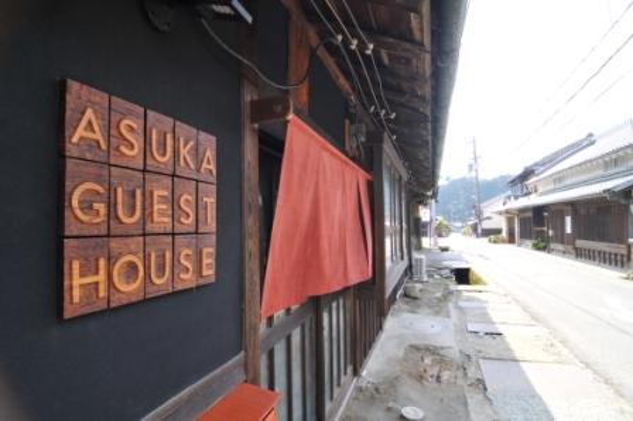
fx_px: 316
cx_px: 316
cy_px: 210
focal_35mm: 18
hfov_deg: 90.0
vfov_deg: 67.3
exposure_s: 1/125
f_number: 6.3
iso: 250
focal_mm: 12
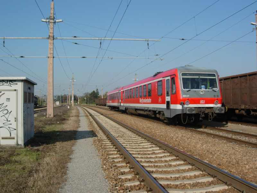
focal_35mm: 38
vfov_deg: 37.7
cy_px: 96
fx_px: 282
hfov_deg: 49.0
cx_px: 128
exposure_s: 1/886
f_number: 4.8
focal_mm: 7.8
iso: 79
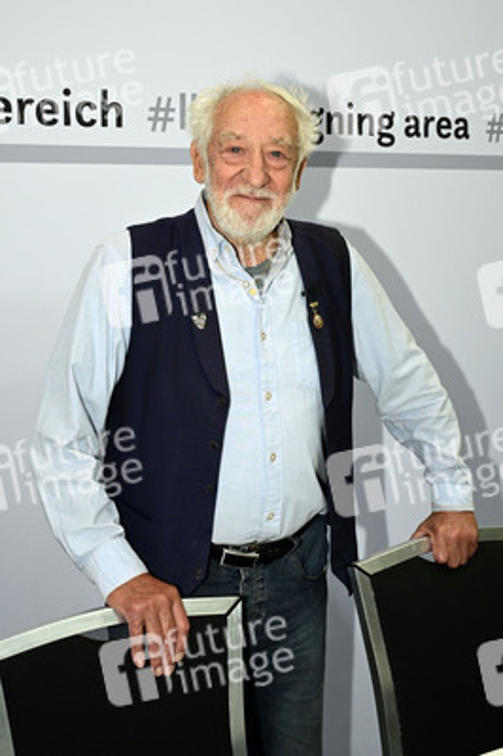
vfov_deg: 53.2
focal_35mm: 36
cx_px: 252
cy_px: 378
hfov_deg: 36.8
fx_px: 756
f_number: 6.3
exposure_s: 1/200
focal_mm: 36
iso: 2000
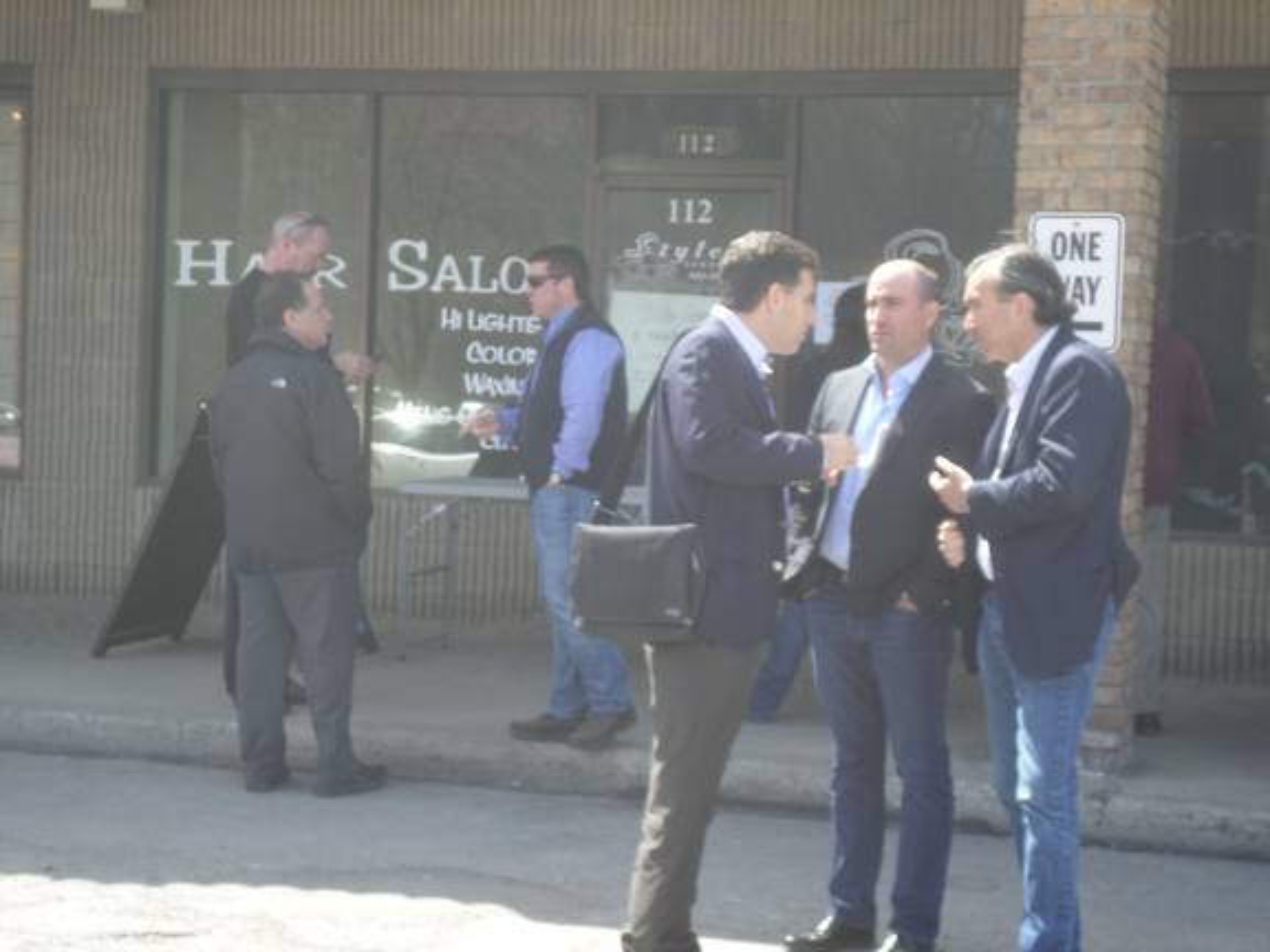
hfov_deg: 29.0
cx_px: 635
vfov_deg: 21.9
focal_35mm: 67
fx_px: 2458
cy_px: 476
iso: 80
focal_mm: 12
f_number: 4.1
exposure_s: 1/125
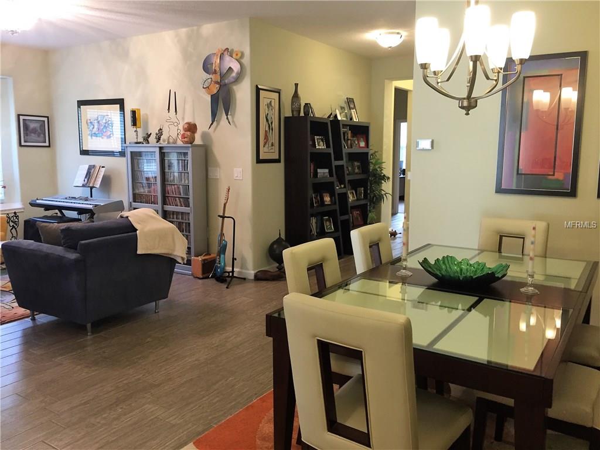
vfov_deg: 48.2
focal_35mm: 29
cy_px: 225
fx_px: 503
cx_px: 300
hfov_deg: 61.7
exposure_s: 1/30
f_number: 2.2
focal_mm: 4.15
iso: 125
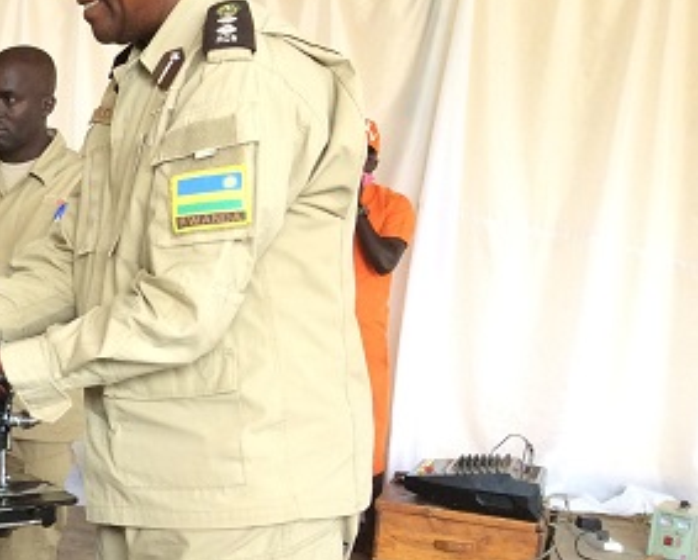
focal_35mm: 77
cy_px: 271
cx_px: -148
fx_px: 1592
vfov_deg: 19.9
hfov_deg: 22.7
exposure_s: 1/25
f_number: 2.4
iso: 64
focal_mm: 3.3
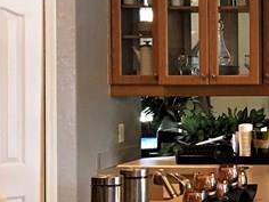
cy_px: 94
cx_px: 508
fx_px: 979
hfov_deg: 13.7
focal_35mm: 126
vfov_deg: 11.8
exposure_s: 1/15
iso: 64
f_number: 2.2
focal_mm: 4.15
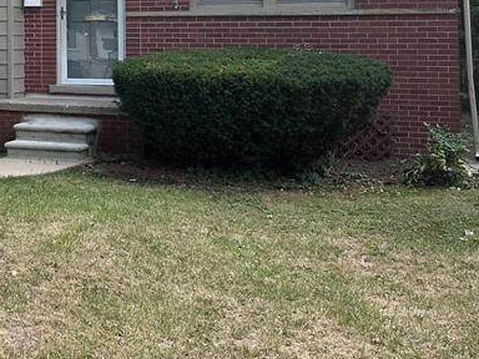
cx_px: -47
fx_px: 886
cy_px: 4
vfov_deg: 22.1
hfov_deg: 27.7
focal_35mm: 64
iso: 80
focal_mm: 6.86
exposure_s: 1/1357
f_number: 1.78
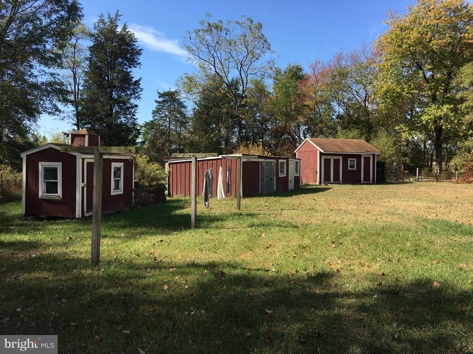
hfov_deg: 61.7
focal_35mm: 29
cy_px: 177
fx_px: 396
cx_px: 236
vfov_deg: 48.2
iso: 25
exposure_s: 1/950
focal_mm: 4.15
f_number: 2.2
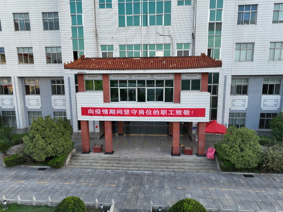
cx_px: 142
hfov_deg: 71.6
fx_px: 196
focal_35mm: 24
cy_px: 106
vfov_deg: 56.8
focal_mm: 12.29
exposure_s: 1/120
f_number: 2.8
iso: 100
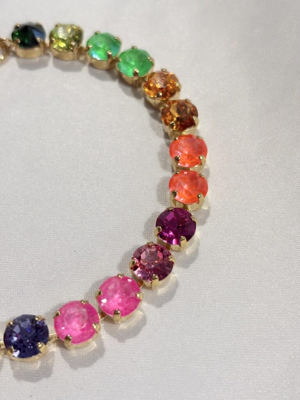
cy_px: 200
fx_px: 601
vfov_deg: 36.8
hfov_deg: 28.0
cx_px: 150
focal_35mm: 52
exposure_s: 1/465
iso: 40
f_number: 1.6
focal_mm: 5.96
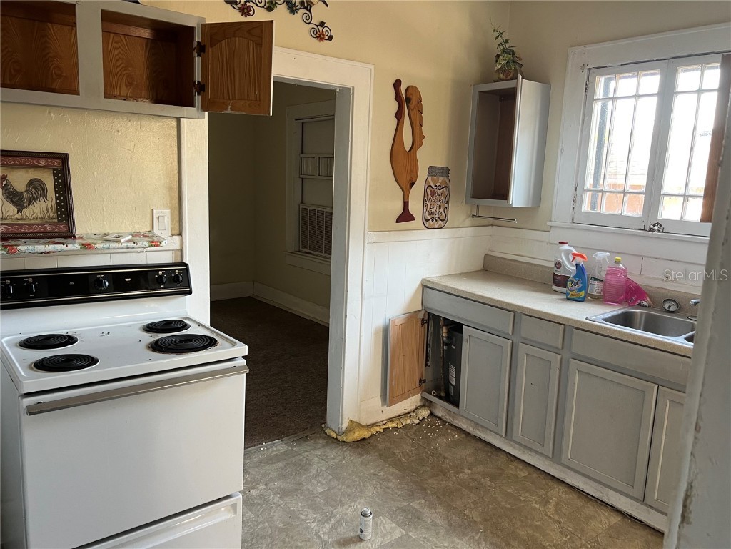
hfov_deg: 67.3
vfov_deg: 53.1
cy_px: 274
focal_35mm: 26
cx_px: 366
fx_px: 549
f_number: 1.5
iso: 125
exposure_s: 1/69
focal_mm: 5.7
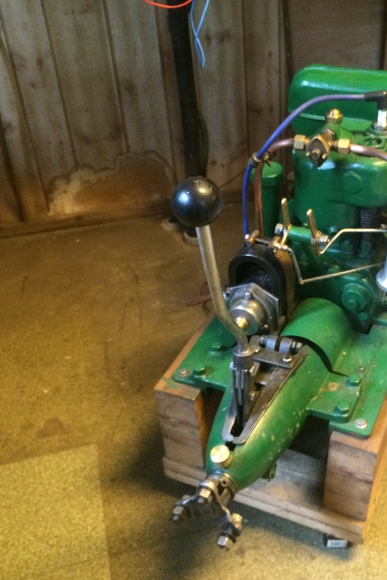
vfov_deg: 47.4
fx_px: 661
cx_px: 301
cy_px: 288
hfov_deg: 31.9
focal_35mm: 41
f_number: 2.2
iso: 250
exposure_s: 1/17
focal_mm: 4.15
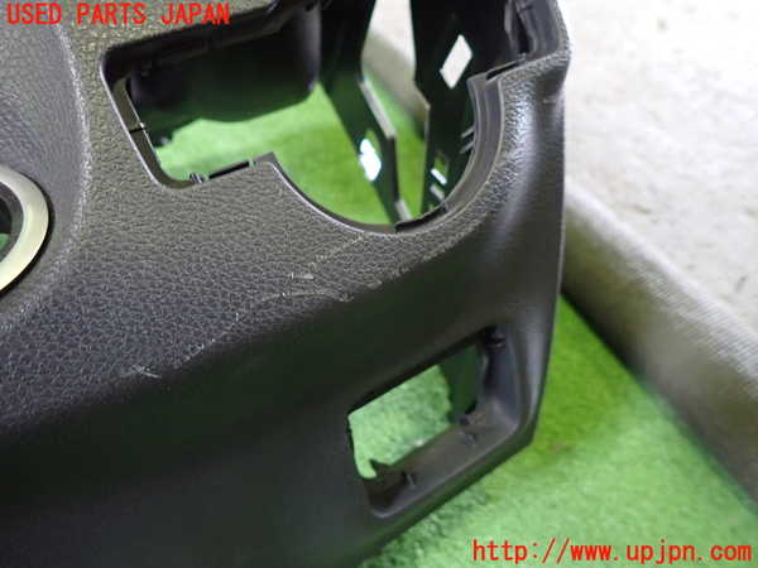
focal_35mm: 25
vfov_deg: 54.9
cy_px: 284
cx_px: 379
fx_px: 547
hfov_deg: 69.4
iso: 800
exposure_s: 1/25
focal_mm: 4.5
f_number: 2
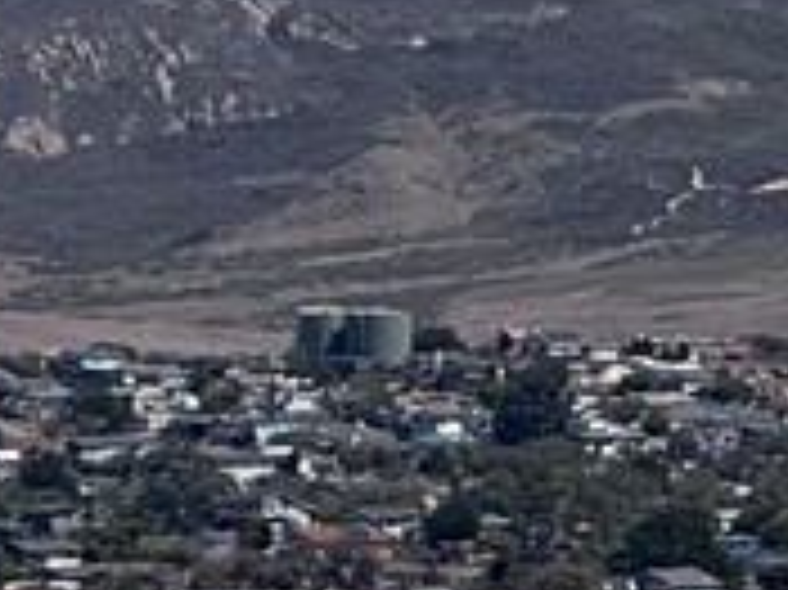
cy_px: -640
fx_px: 15947
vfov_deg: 2.1
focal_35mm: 701
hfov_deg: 2.8
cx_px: -356
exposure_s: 1/2933
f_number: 2.8
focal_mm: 15.66
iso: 64
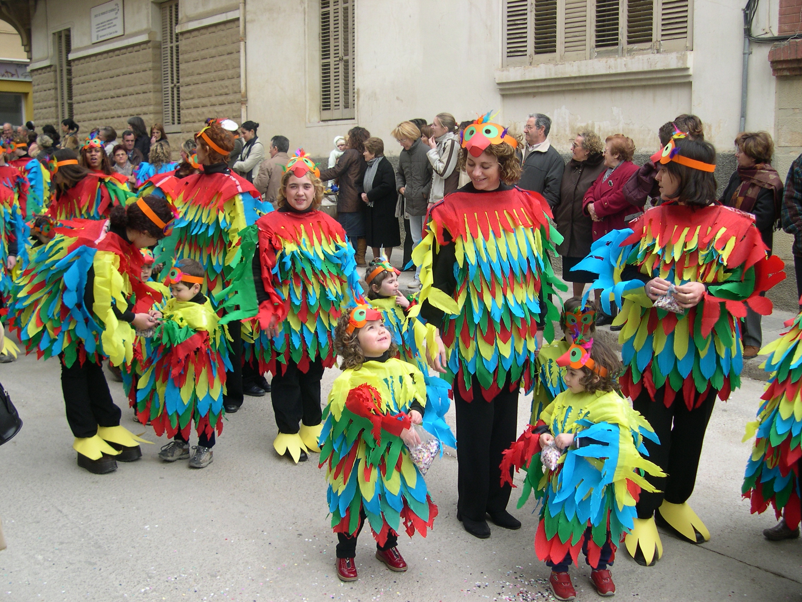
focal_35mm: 38
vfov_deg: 37.7
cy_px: 301
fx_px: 880
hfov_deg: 49.0
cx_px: 401
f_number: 2.8
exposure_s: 1/132
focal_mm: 8
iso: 100
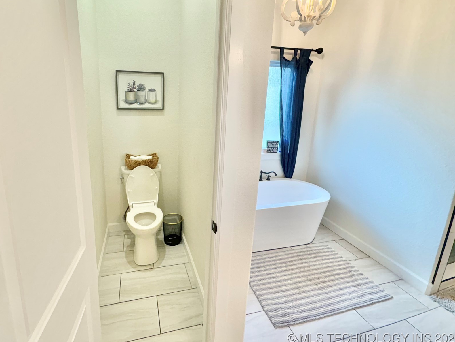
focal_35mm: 17
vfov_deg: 74.2
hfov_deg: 90.1
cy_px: 142
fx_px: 223
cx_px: 188
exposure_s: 1/120
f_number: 2.2
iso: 125
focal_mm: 2.22
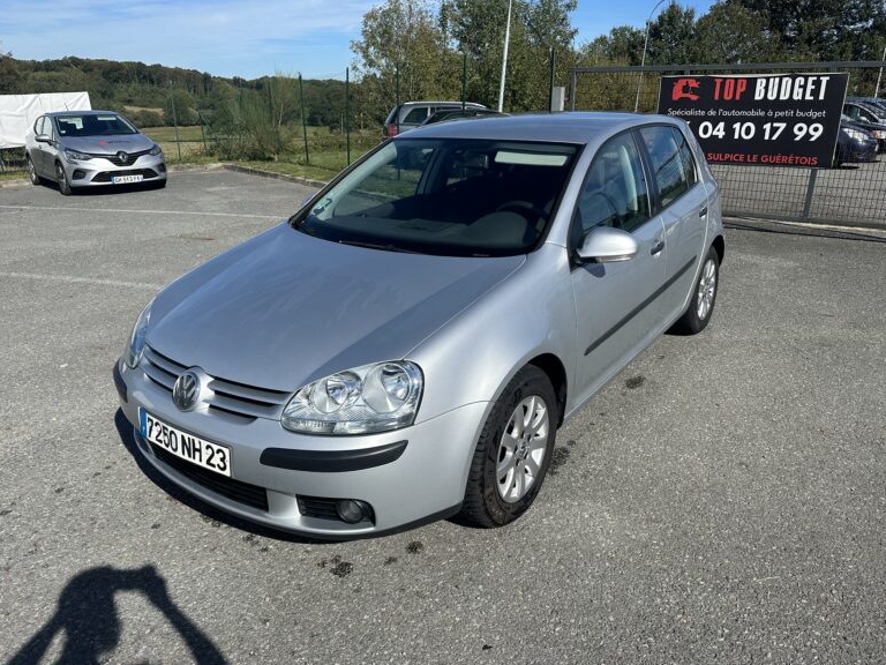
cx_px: 441
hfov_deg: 69.4
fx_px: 640
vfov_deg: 54.9
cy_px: 324
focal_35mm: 25
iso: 80
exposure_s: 1/6211
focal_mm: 6.86
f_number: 1.78
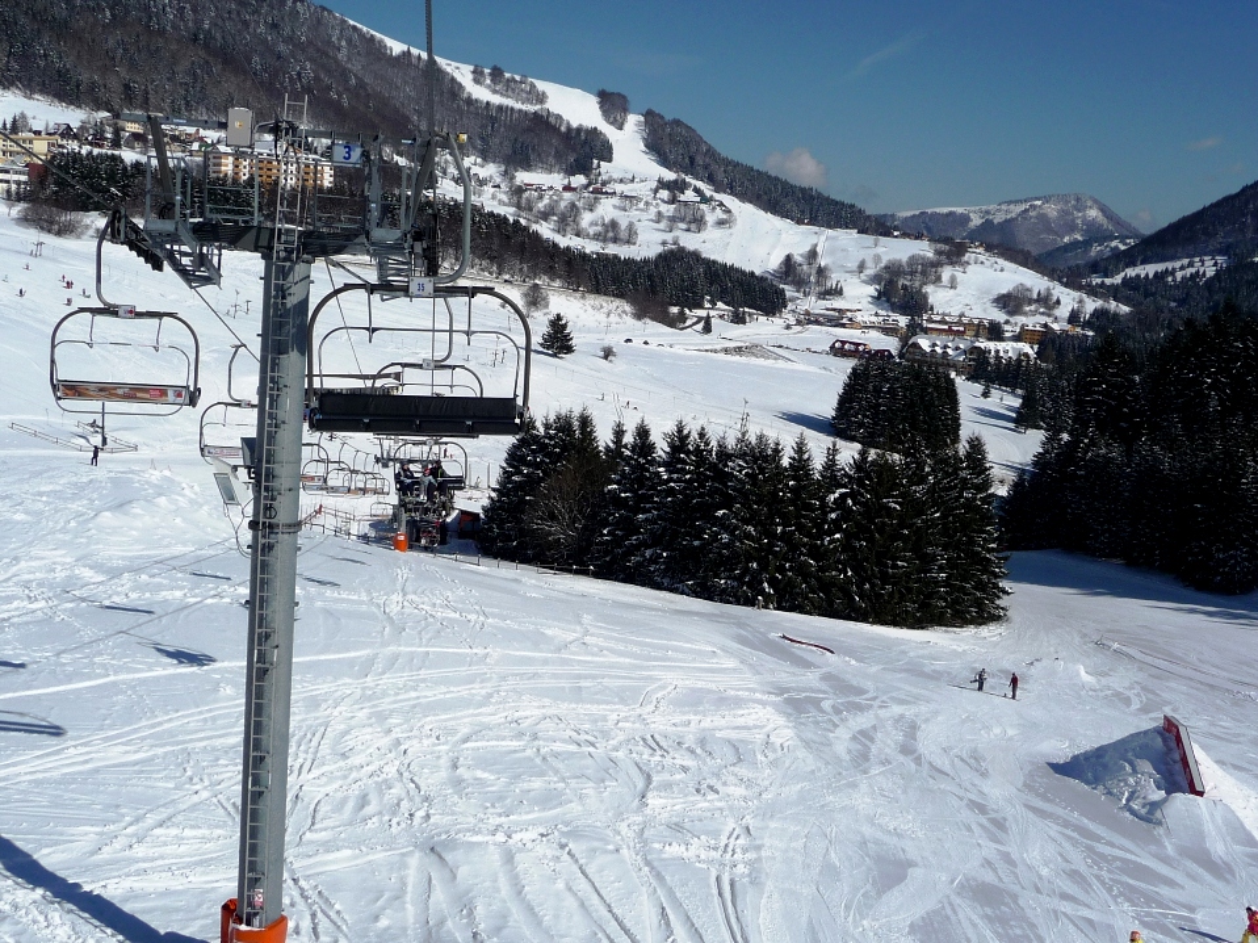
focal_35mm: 36
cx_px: 629
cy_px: 472
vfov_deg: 39.6
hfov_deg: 51.4
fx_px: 1308
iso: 100
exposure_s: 1/640
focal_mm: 4.7
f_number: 8
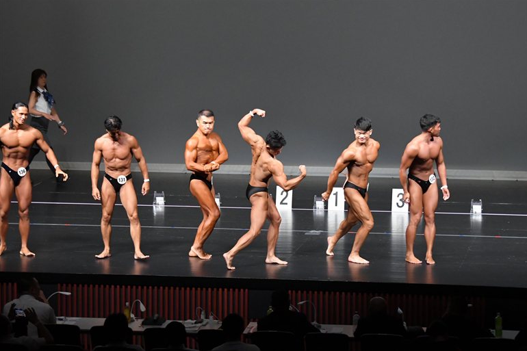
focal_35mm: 158
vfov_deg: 8.7
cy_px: 175
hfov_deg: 13.0
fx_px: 2312
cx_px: 265
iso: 5000
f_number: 5.6
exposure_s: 1/400
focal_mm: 105
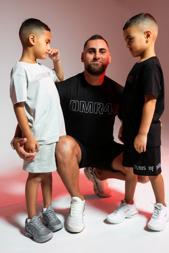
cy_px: 126
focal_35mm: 38
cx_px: 84
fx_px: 268
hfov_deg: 35.1
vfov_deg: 50.7
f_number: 6.3
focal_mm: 38
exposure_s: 1/160
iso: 640
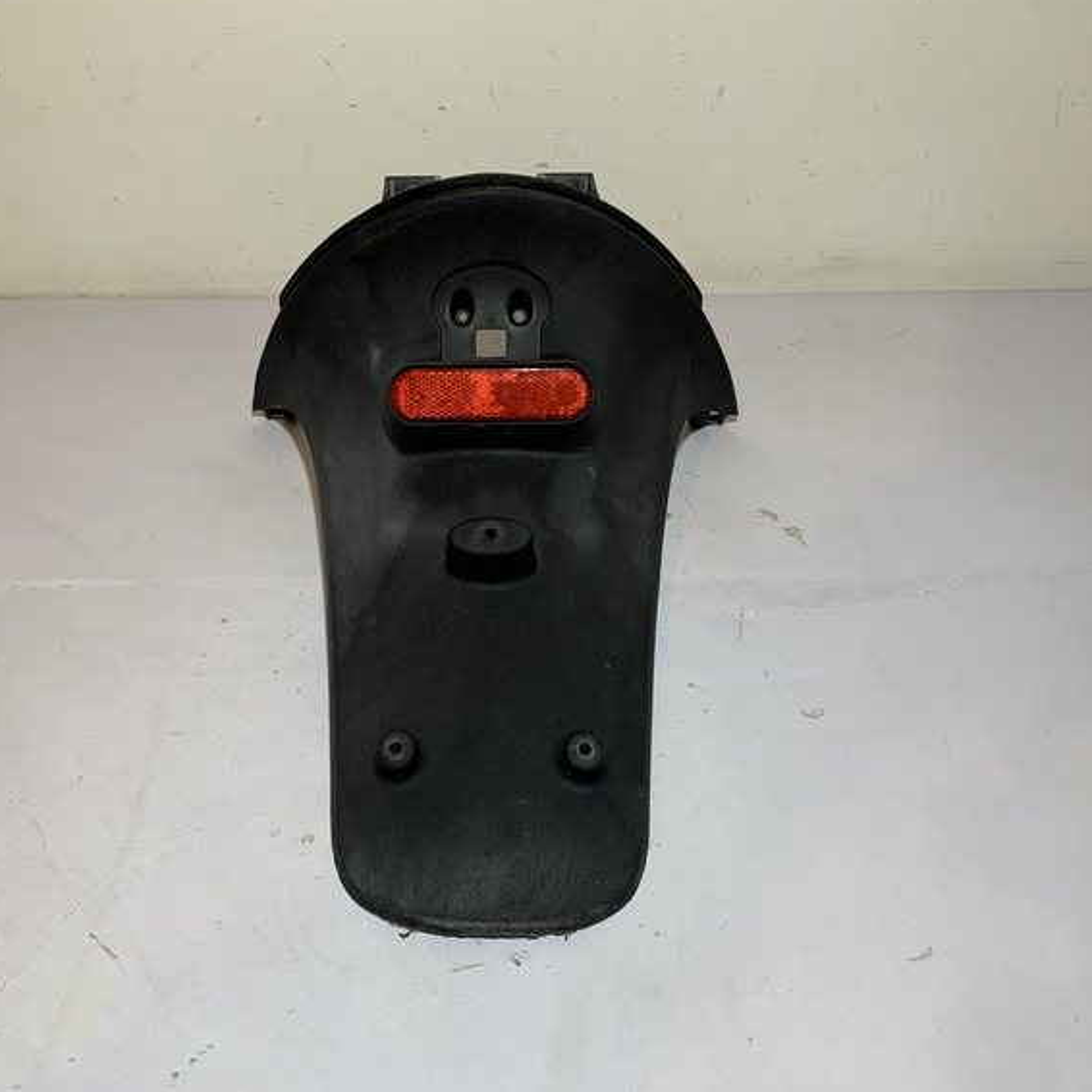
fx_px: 1106
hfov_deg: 52.4
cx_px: 480
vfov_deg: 52.5
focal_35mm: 31
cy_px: 541
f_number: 1.8
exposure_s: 1/121
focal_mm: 4.25
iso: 64
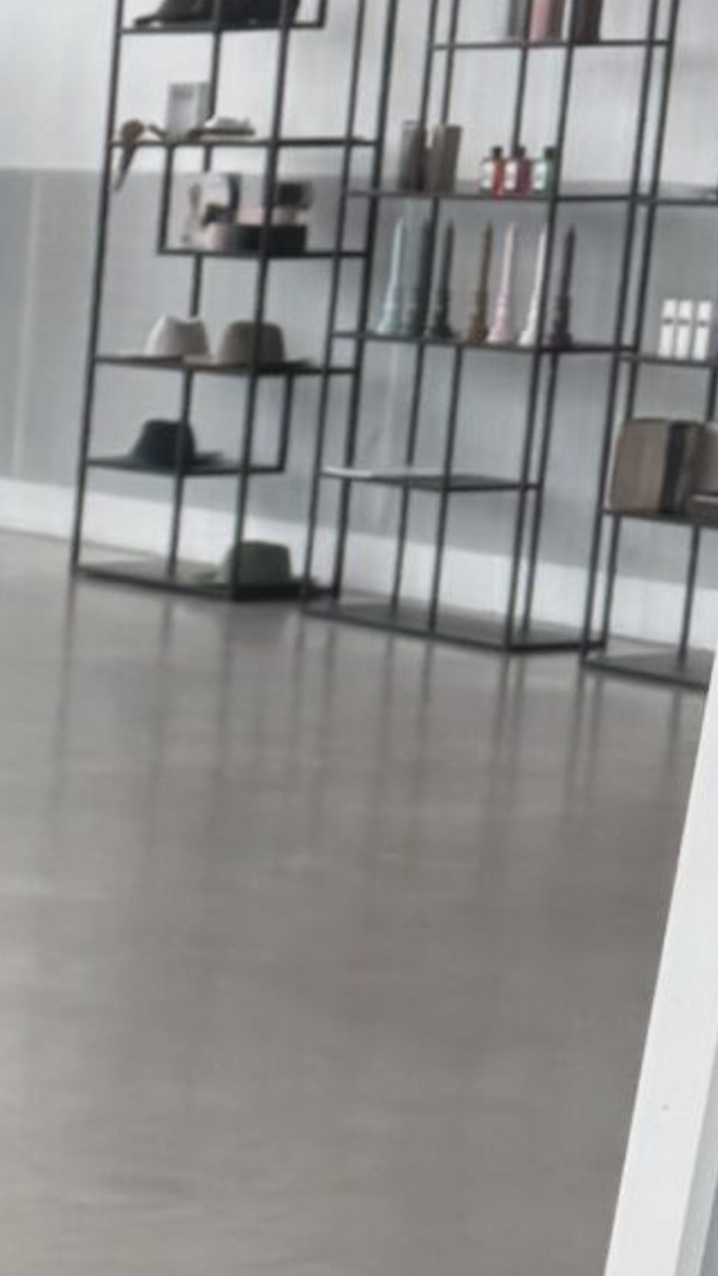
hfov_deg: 8.8
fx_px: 3993
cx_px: -1290
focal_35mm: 118
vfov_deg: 17.8
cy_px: 1231
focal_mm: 6.76
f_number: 1.78
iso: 80
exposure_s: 1/593
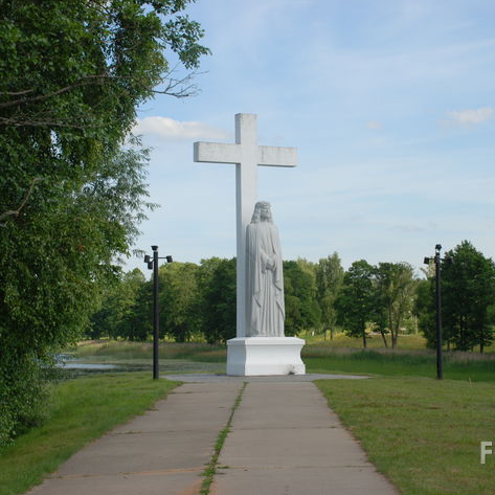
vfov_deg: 20.4
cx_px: 257
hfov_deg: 20.4
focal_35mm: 85
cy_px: 245
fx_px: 1375
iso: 100
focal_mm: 44
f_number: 6.3
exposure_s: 1/250
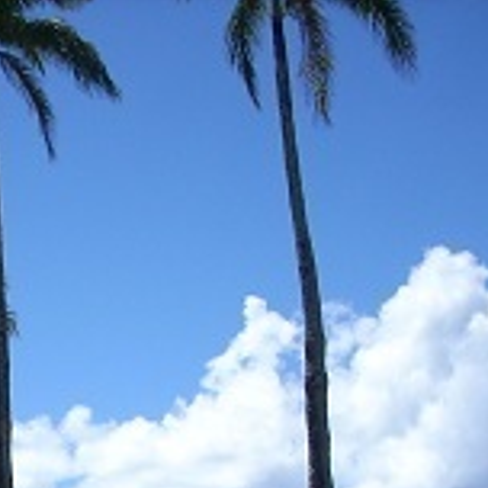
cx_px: -67
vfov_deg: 17.3
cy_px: 538
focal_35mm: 97
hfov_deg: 17.3
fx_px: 1547
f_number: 5.6
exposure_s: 1/297
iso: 64
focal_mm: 6.2
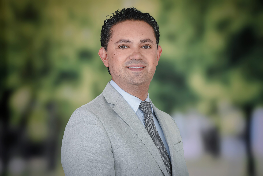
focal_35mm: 93
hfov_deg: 21.9
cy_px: 88
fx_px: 679
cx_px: 132
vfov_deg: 14.7
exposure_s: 1/160
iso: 1250
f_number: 6.3
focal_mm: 62
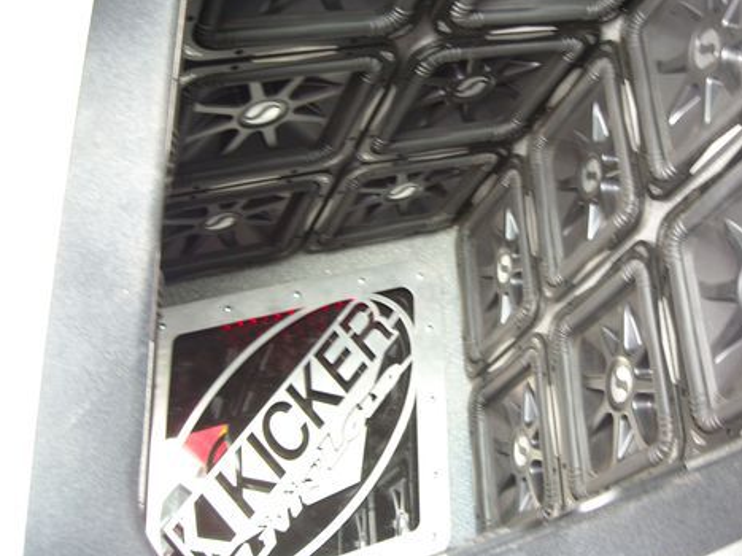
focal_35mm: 48
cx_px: 472
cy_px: 213
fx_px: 1029
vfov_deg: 30.1
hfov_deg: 39.4
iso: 64
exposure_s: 1/2
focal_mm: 5.7
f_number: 2.8
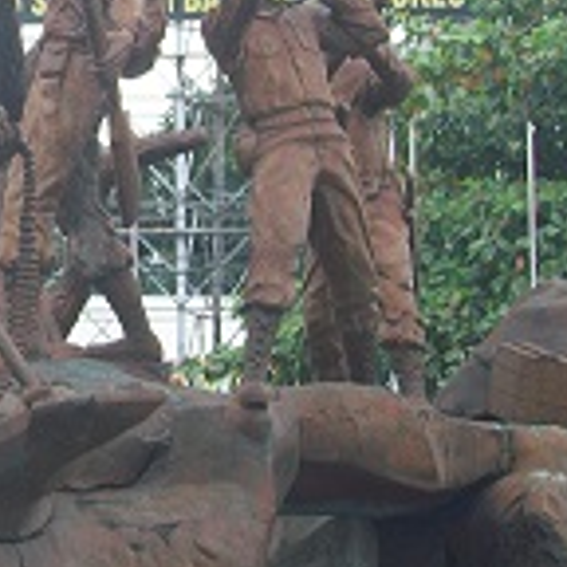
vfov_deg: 8.1
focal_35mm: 216
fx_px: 4003
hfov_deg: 8.0
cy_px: 201
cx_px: -118
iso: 64
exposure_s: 1/200
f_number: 4.6
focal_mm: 13.7
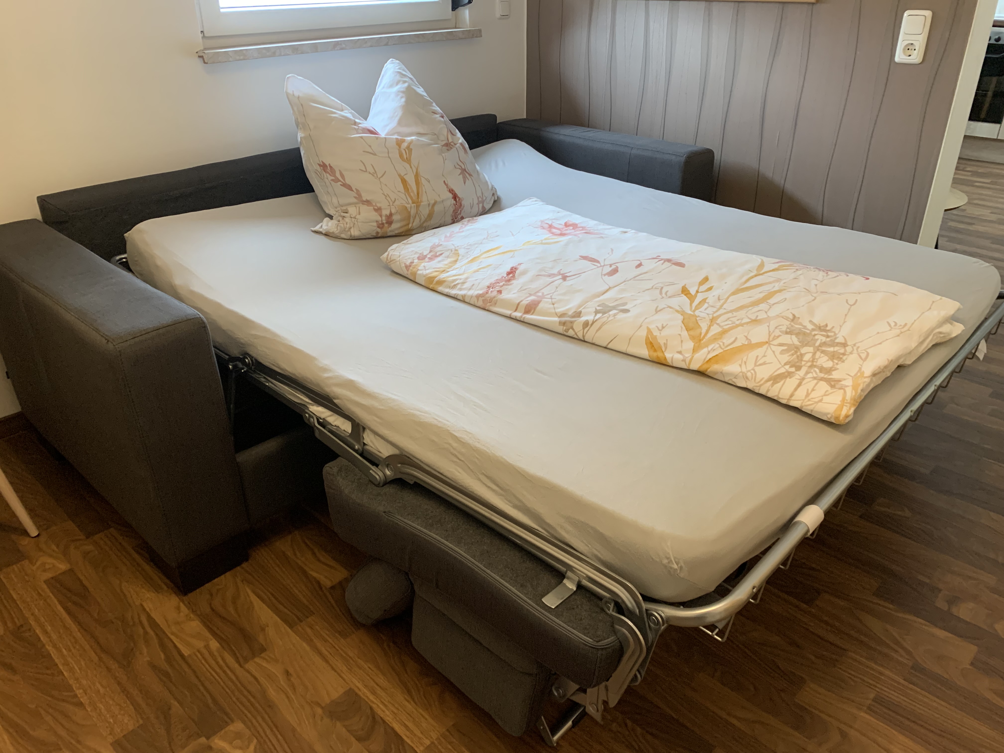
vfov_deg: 53.1
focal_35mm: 26
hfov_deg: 67.3
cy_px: 376
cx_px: 502
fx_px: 754
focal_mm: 4.25
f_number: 1.8
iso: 320
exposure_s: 1/50
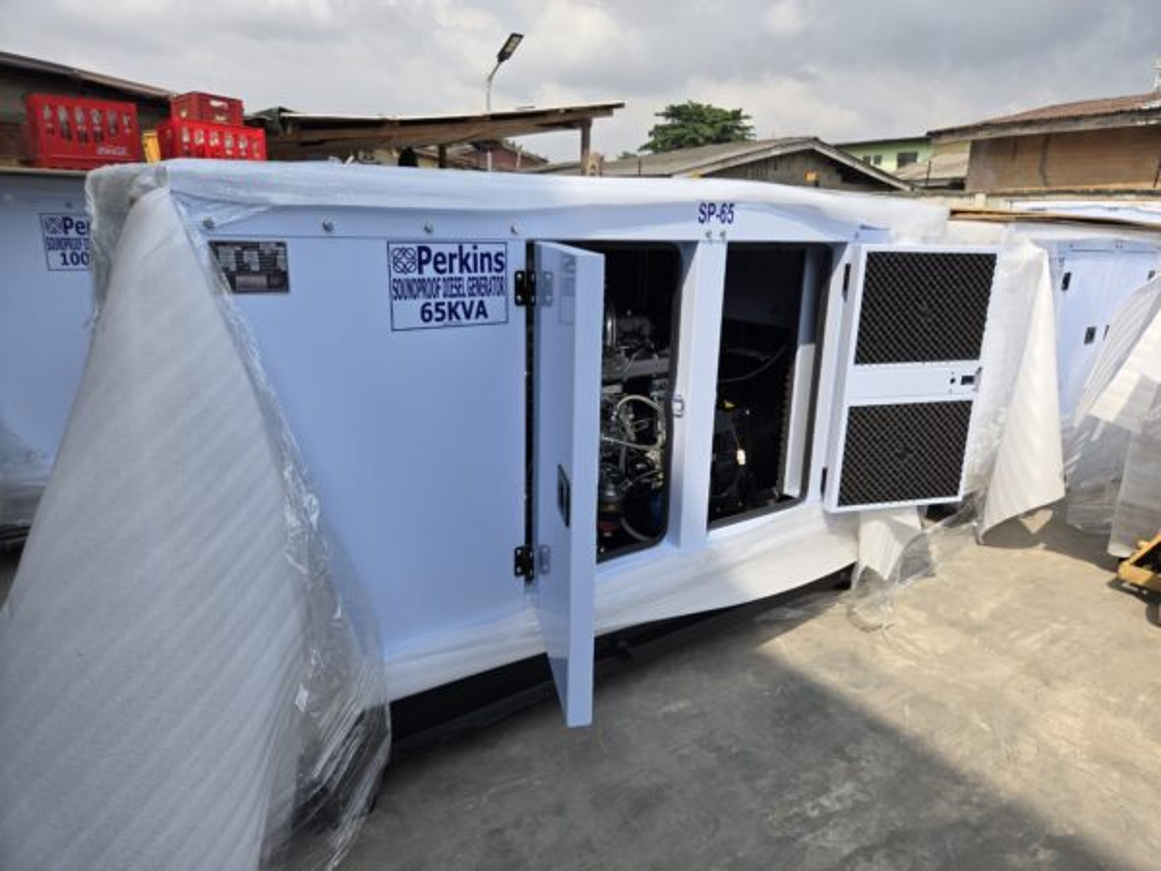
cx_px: 580
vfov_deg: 58.9
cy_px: 436
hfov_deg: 73.9
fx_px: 771
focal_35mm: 23
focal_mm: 5.4
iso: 25
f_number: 1.8
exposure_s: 1/1650
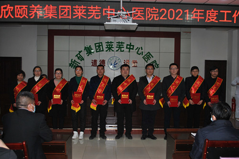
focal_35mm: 36
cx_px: 120
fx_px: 239
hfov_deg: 53.1
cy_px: 80
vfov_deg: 36.9
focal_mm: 24
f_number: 4
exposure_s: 1/60
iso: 200
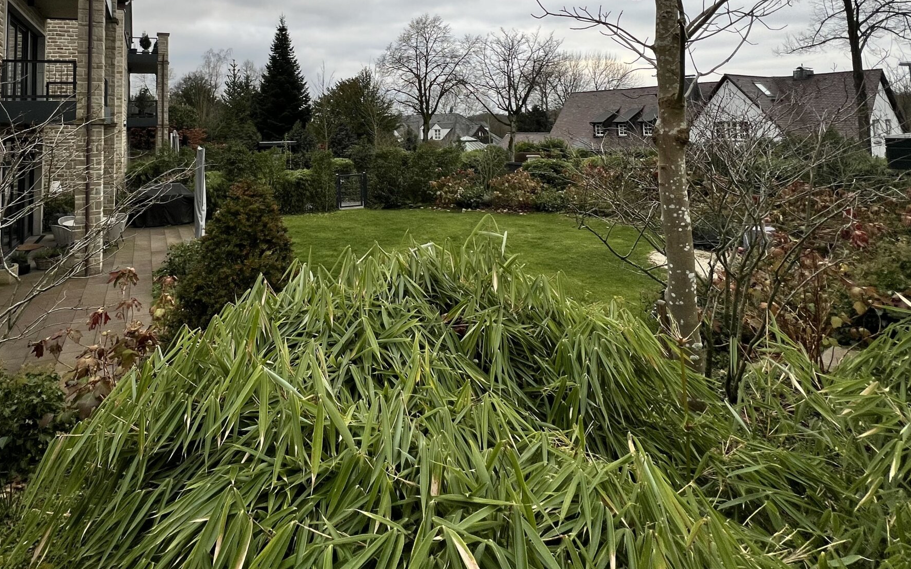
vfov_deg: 54.1
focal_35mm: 20
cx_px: 350
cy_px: 87
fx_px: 496
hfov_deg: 83.7
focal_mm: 1.57
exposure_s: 1/130
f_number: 1.8
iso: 32
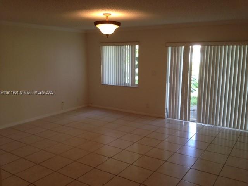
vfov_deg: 40.7
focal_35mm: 35
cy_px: 93
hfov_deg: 52.6
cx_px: 124
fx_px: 251
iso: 80
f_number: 2.4
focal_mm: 4.28
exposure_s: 1/50
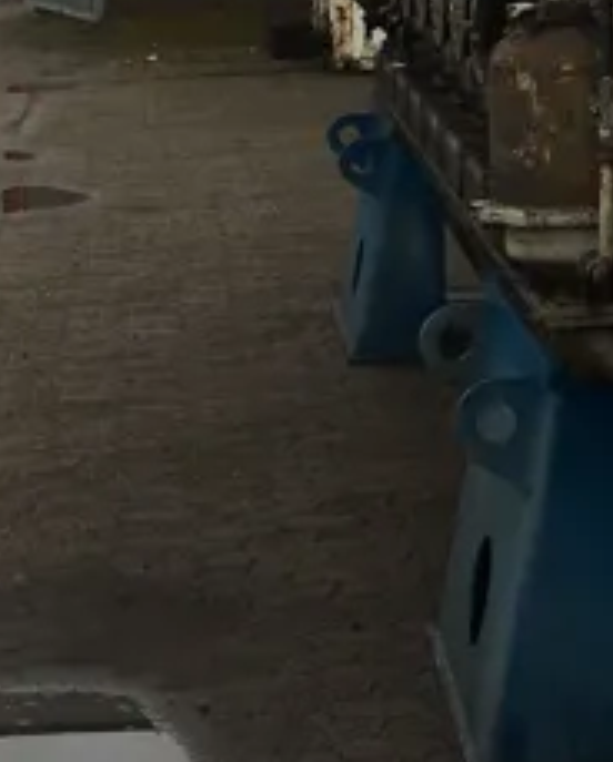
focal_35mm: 102
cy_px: -298
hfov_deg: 14.7
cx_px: 703
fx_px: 2307
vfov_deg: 17.3
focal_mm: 4.15
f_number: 2.2
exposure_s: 1/718
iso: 25
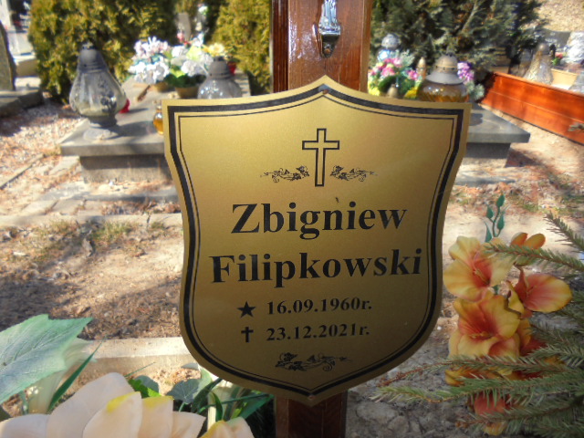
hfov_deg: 67.3
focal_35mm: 26
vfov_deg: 53.1
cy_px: 219
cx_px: 292
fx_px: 439
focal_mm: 4.6
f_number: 3.5
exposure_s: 1/250
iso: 100
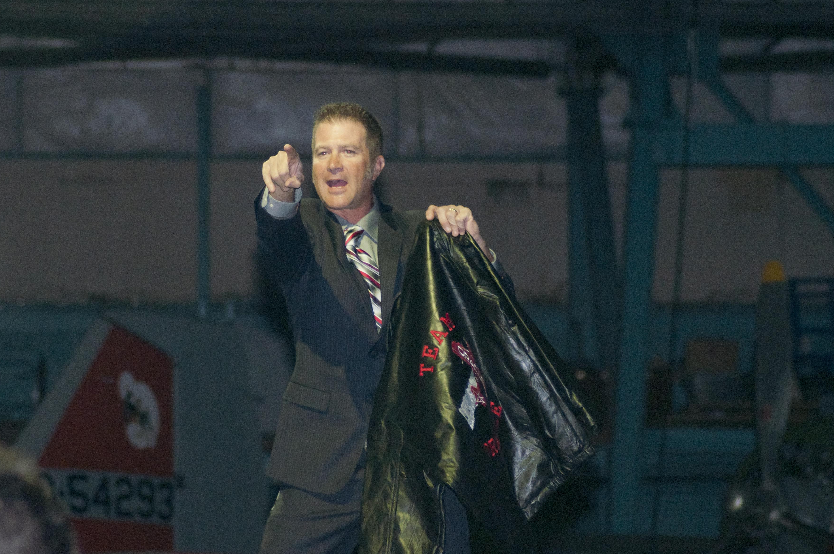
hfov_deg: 8.7
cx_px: 387
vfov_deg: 5.8
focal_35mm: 237
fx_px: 5484
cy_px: 298
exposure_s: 1/160
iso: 200
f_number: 4.2
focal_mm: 130
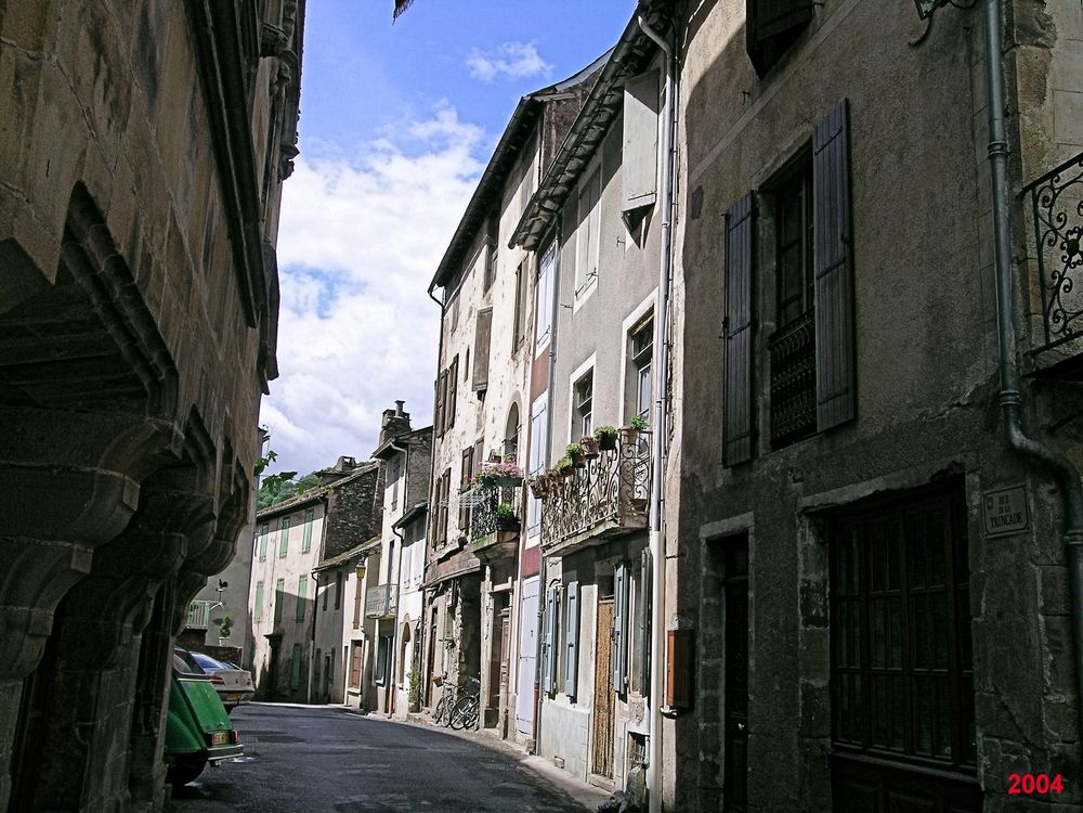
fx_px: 1220
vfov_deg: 36.8
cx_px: 542
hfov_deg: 47.9
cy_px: 406
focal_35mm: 39
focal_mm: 8
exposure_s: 1/212
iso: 50
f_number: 7.8
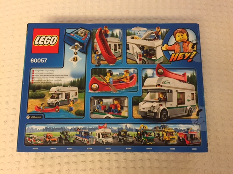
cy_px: 87
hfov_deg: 61.7
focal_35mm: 29
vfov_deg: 48.2
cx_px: 116
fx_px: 195
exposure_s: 1/10
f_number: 2.2
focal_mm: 4.15
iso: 125
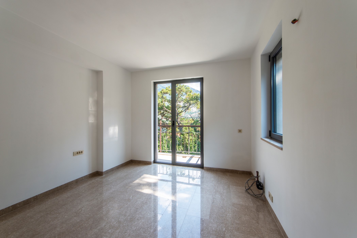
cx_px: 178
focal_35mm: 14
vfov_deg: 81.2
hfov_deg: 104.2
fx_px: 139
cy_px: 119
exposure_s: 1/15
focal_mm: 14
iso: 50
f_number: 5.6
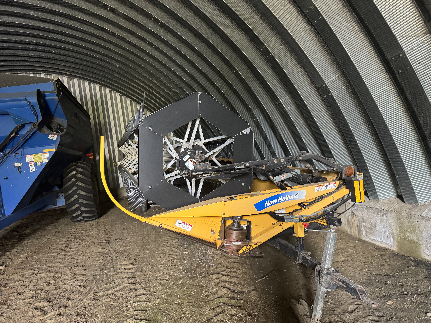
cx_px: 216
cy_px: 162
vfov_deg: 56.8
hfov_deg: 71.6
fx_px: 299
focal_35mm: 24
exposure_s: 1/60
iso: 500
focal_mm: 6.76
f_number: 1.78
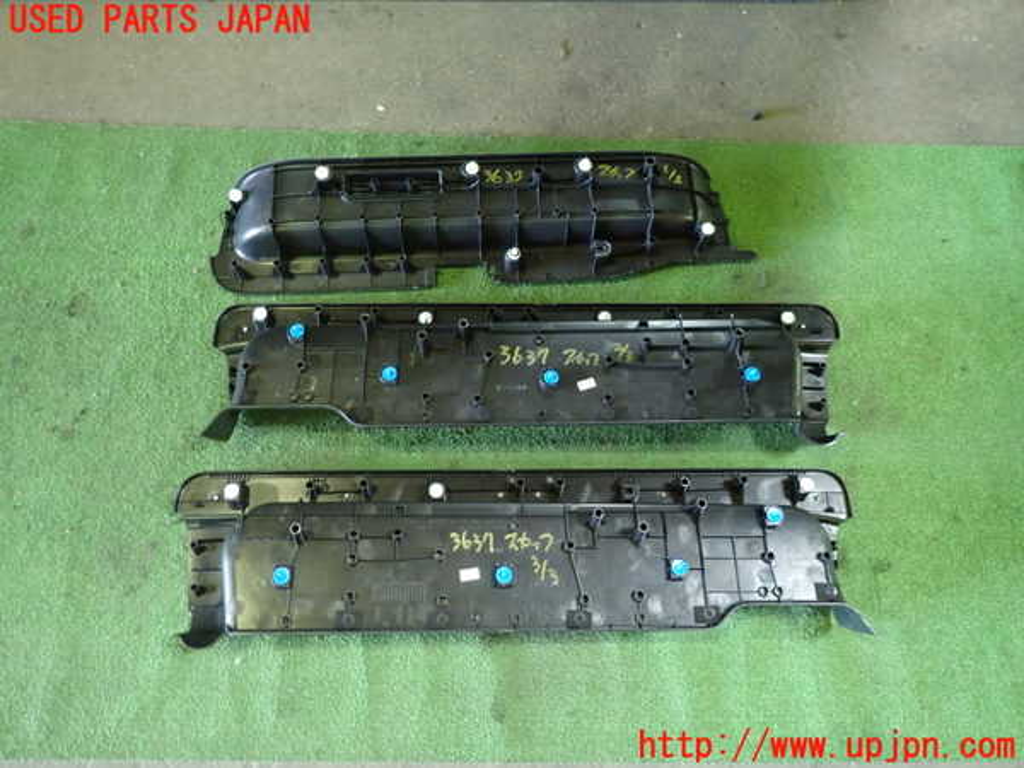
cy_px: 384
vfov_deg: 54.9
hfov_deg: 69.4
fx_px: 740
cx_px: 512
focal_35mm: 25
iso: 640
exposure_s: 1/30
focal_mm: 4.5
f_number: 2
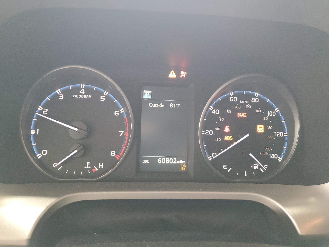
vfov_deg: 53.1
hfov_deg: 67.3
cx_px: 164
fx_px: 247
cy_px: 124
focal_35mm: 26
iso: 392
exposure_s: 1/60.2
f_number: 1.5
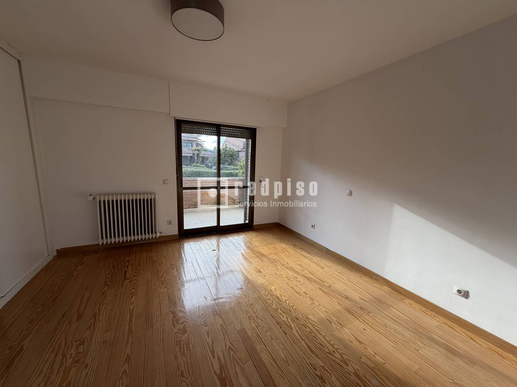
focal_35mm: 14
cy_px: 194
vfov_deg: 85.7
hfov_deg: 102.1
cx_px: 258
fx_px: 209
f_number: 2.2
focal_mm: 2.22
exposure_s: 1/121
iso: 50
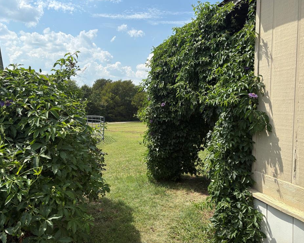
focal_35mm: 28
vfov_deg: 51.5
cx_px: 163
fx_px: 252
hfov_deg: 62.2
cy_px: 118
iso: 50
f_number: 1.6
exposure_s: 1/4608
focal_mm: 5.96
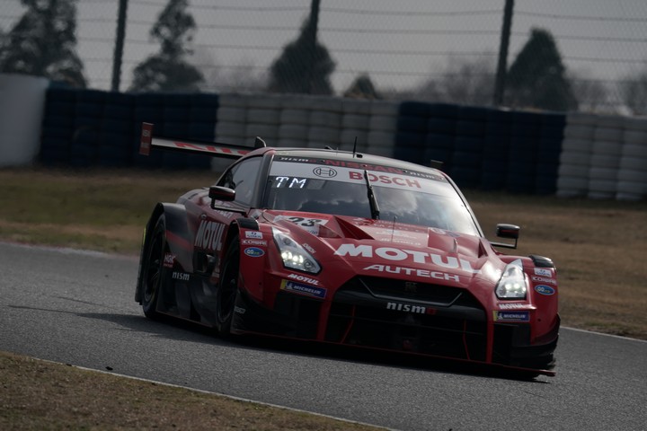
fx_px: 10782
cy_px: 216
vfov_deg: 2.3
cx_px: 324
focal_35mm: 600
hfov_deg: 3.4
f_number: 11
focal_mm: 600
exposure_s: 1/640
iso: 200
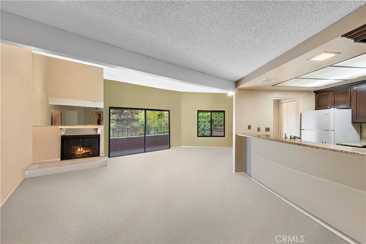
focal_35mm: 14
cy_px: 122
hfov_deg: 104.2
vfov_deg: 81.2
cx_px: 183
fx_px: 142
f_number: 7.1
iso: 125
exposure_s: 1/20
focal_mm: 14
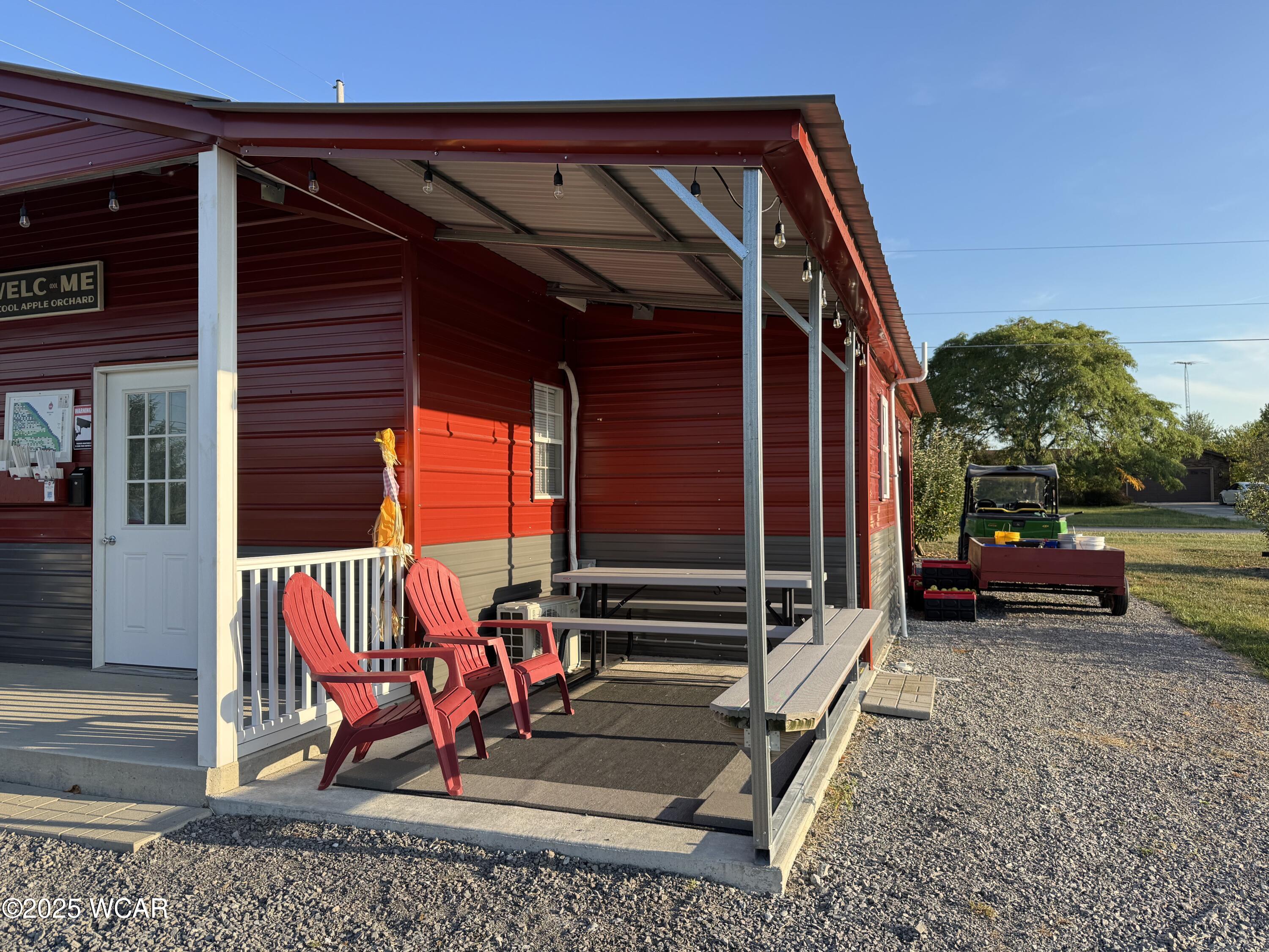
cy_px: 476
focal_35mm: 24
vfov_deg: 56.8
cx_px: 634
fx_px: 880
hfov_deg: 71.6
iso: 80
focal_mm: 6.76
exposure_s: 1/1524
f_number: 1.78
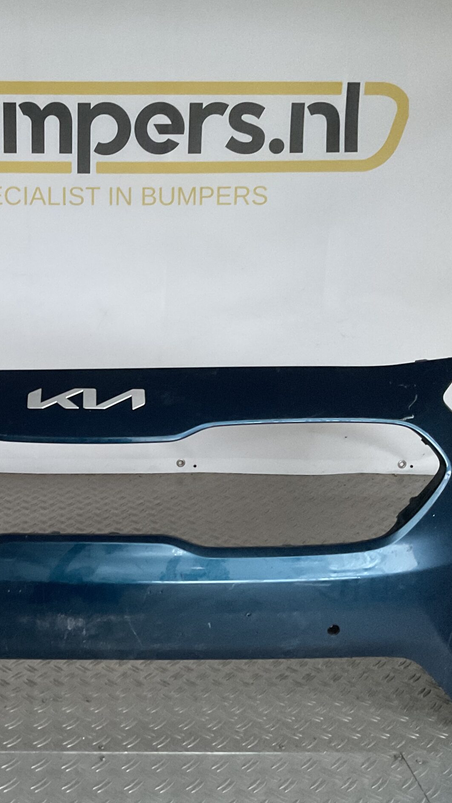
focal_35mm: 43
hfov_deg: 27.0
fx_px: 916
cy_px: 403
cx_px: 68
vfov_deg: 47.4
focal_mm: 3
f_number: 1.8
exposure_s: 1/25
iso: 320
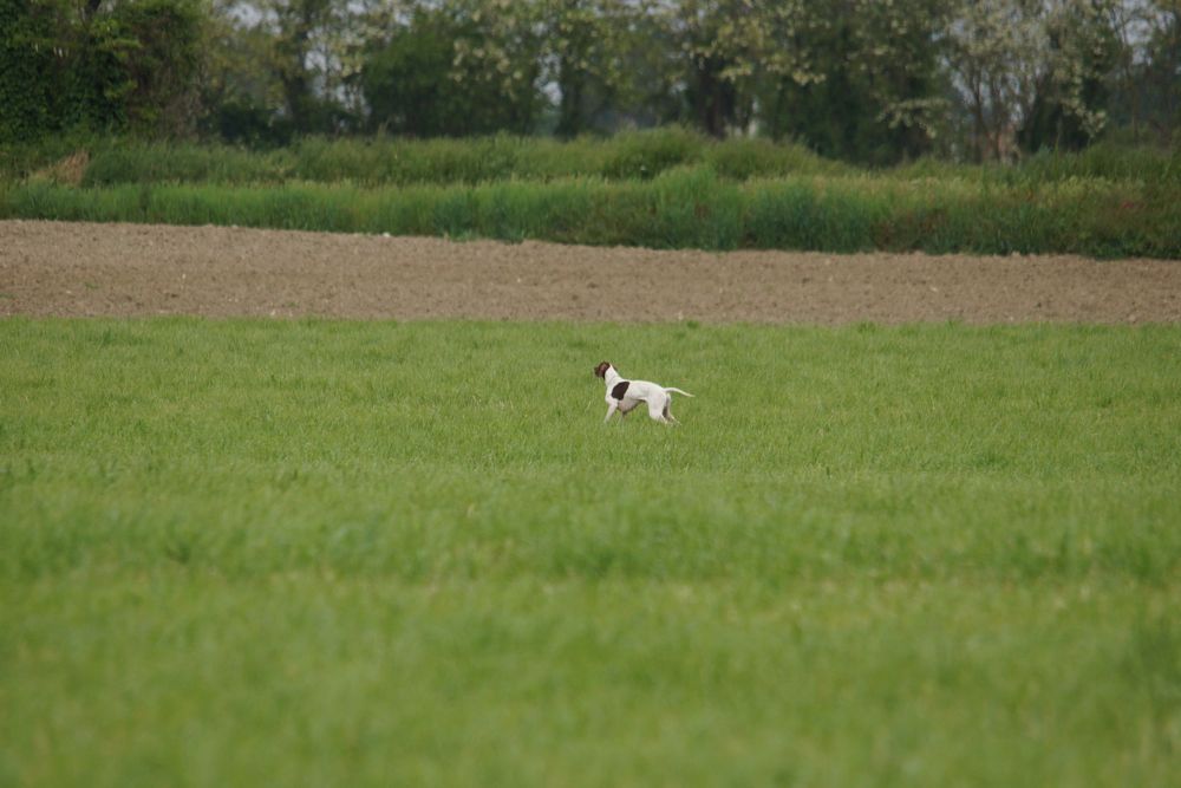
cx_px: 590
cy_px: 394
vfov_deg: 2.3
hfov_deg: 3.4
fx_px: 19685
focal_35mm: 600
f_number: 6.3
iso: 500
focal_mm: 400
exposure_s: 1/2000
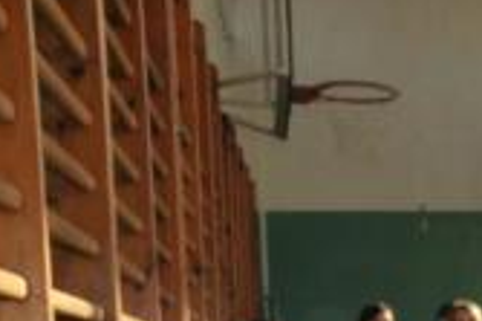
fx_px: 1324
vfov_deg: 13.1
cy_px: 466
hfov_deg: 18.4
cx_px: 713
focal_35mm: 99
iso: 640
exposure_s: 1/250
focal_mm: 22
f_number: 9
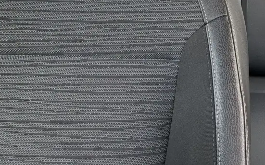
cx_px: 281
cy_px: 3
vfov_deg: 32.7
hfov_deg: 43.7
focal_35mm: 36
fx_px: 260
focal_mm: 1.74
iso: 40
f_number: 2.2
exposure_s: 1/40
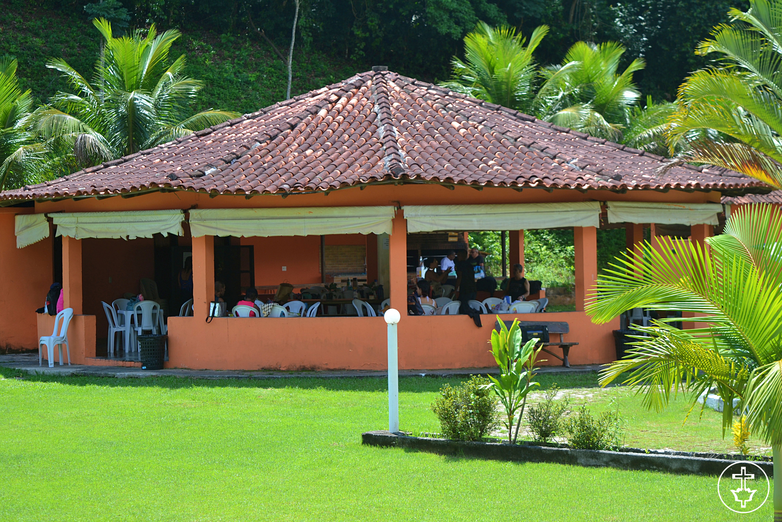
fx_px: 1792
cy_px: 261
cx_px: 391
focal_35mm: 82
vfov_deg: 16.6
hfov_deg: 24.6
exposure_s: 1/160
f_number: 6.3
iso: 100
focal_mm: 55
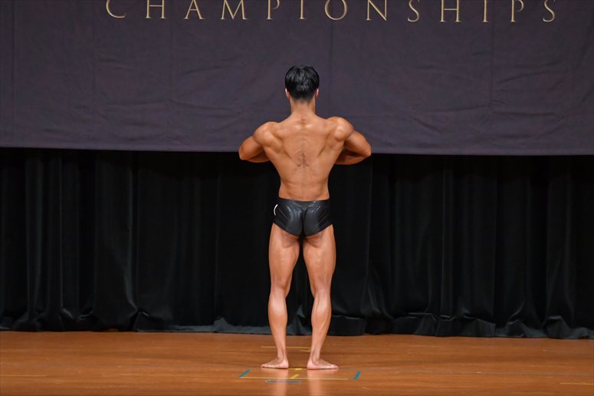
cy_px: 198
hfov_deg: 7.6
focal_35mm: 270
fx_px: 4453
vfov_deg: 5.1
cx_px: 297
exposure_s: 1/400
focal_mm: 180
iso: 5000
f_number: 5.6
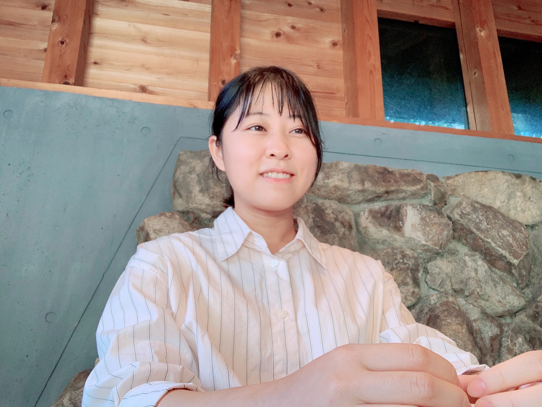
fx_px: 501
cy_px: 204
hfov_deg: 56.8
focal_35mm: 32
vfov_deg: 44.2
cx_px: 271
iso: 125
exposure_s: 1/60
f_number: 2.2
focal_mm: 2.87
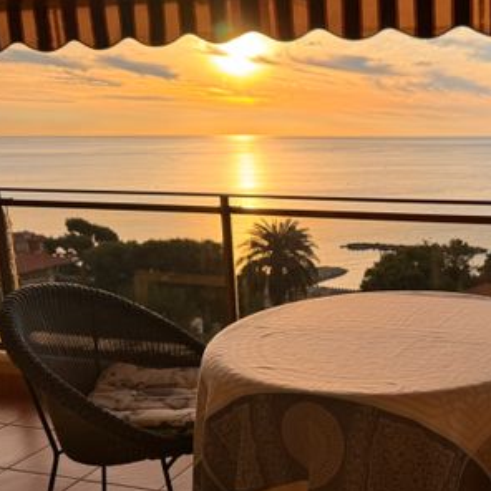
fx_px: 690
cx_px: 433
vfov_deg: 39.0
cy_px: 290
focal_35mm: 43
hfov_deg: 36.9
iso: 80
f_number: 1.78
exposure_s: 1/2506
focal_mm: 6.76
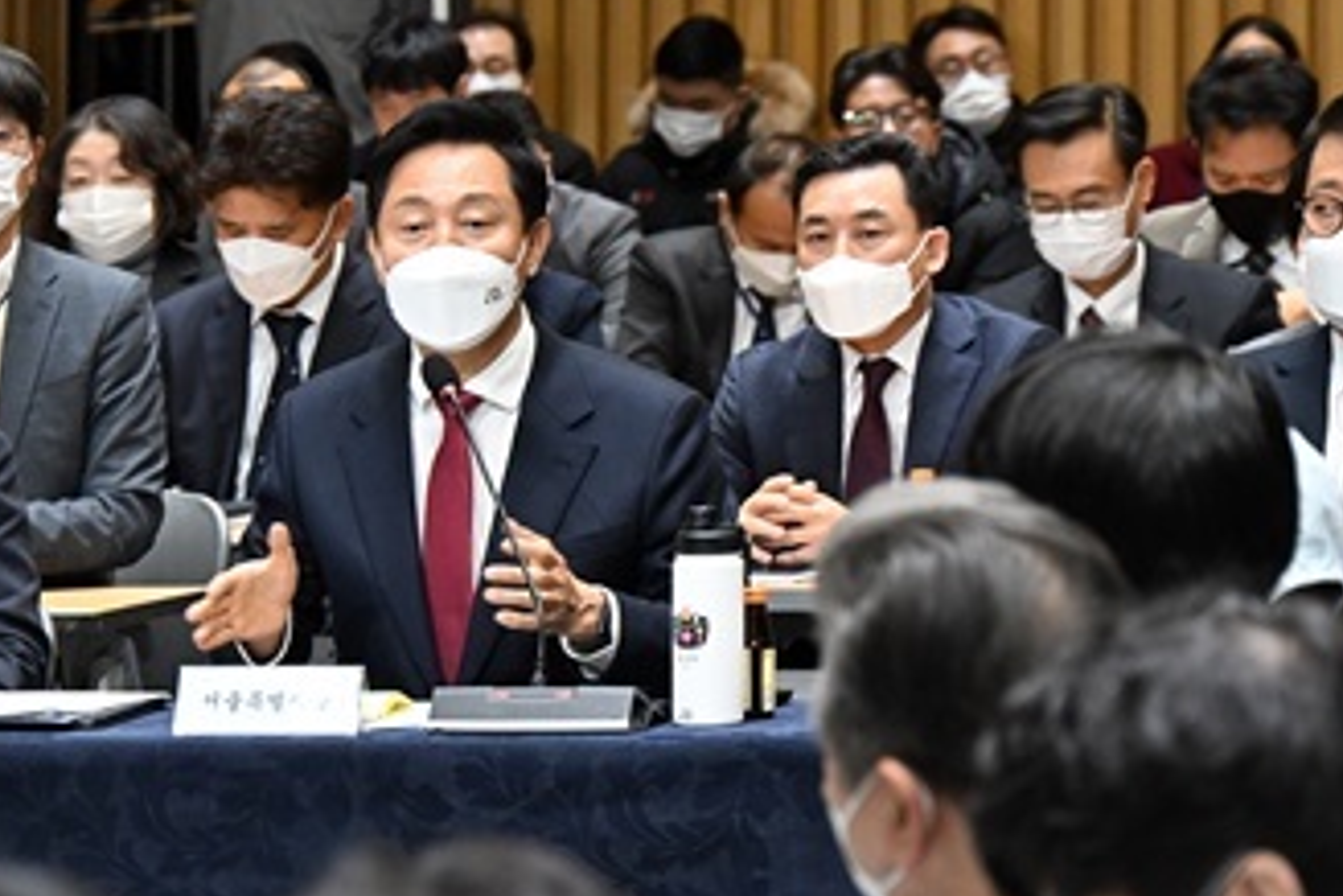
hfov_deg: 7.8
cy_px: 678
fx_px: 9848
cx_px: 468
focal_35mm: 264
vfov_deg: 5.2
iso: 4000
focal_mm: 135
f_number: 6.3
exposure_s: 1/160
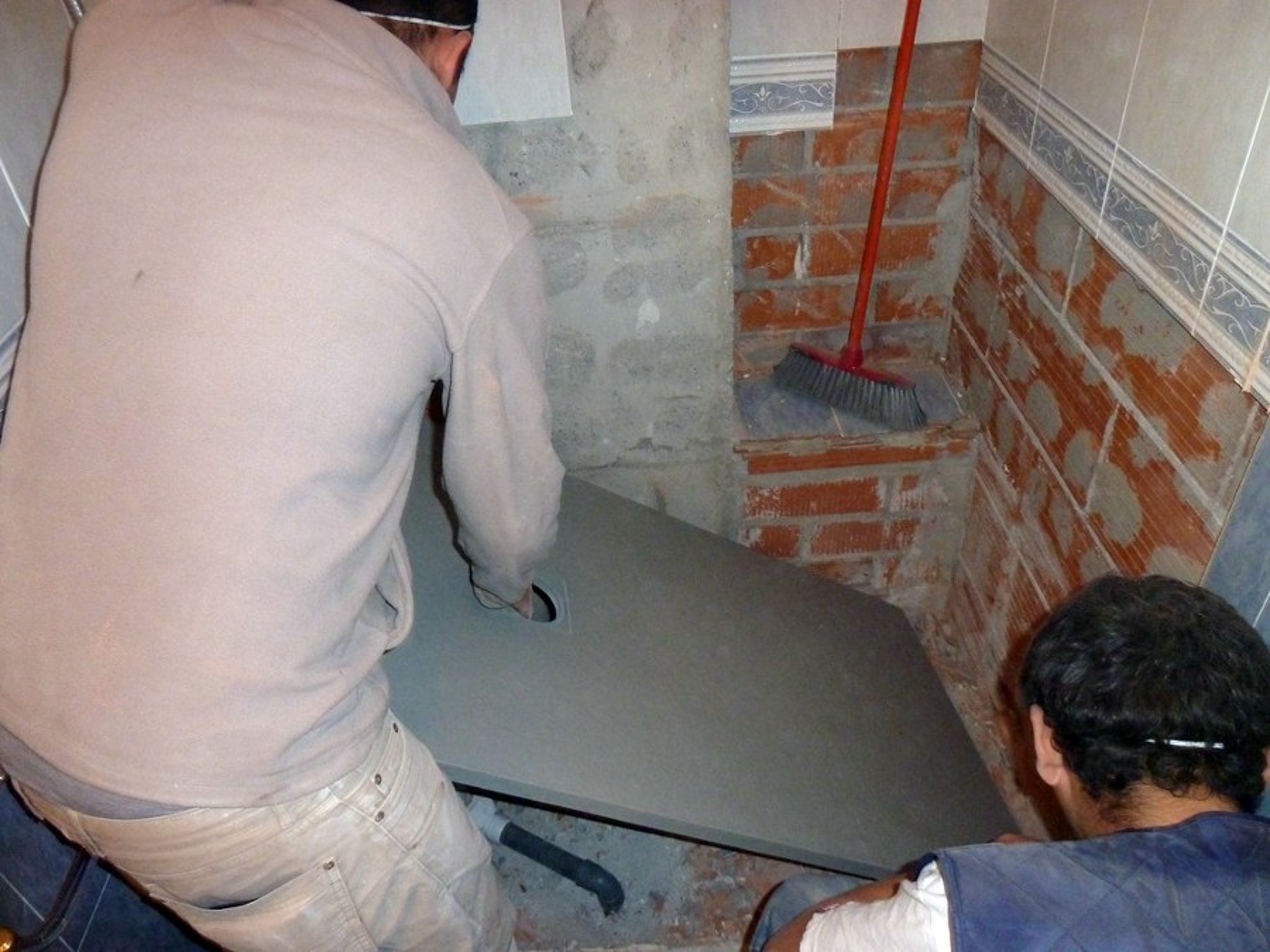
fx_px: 917
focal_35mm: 25
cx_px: 635
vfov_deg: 54.9
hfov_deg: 69.4
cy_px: 476
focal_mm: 4.1
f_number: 3.3
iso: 400
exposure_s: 1/60
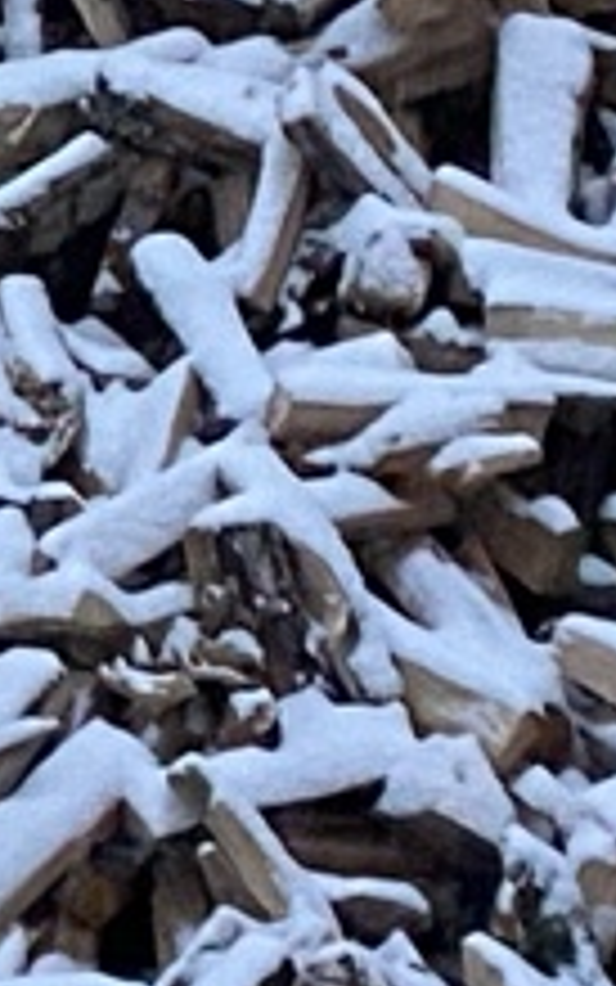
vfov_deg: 8.7
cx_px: -2446
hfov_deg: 4.6
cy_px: 315
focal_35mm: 242
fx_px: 6496
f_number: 1.8
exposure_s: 1/54
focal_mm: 4.25
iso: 500
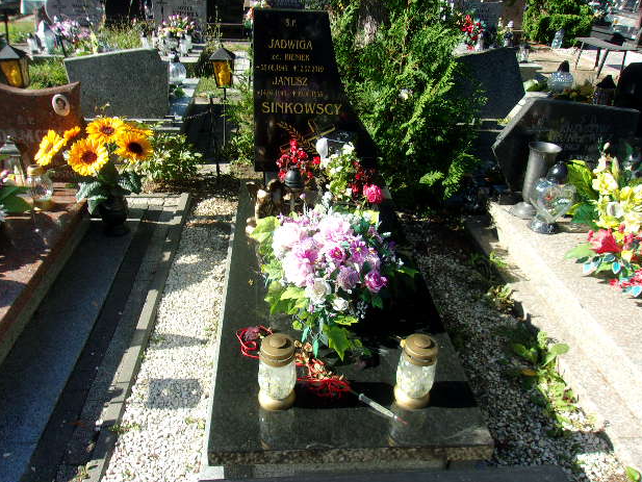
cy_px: 239
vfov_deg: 49.8
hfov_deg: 63.4
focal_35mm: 28
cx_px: 314
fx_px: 519
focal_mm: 4.9
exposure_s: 1/42
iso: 80
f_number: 10.4
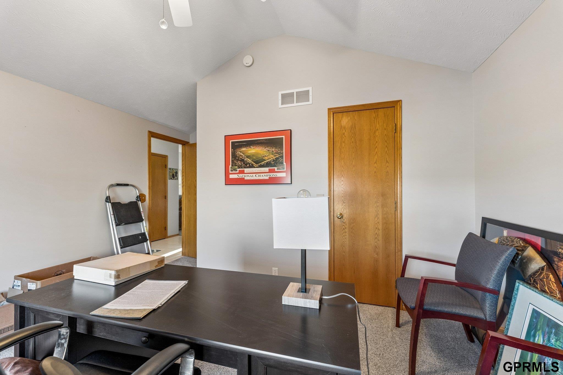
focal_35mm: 14
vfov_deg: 81.2
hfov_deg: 104.3
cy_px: 188
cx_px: 282
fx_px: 219
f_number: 6.3
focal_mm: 14
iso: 500
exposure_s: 1/13
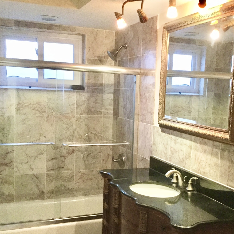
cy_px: 130
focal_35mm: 45
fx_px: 344
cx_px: 130
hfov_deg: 37.5
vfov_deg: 37.5
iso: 160
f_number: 2.4
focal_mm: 3.3
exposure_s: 1/30
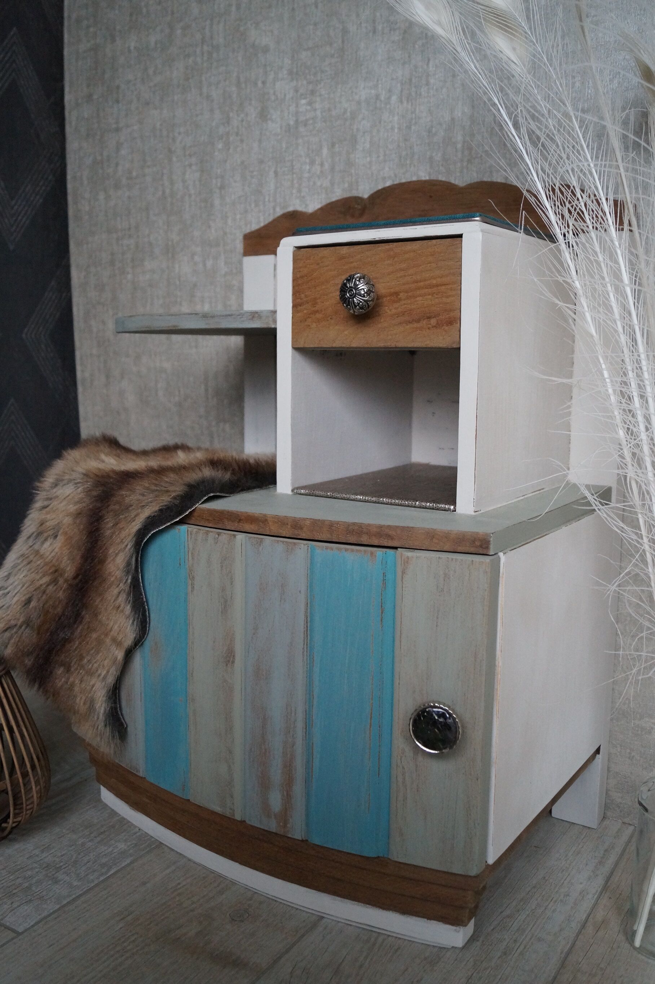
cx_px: 328
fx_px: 901
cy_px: 492
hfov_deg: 39.9
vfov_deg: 57.2
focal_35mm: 33
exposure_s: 1/160
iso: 2000
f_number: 4
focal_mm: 22
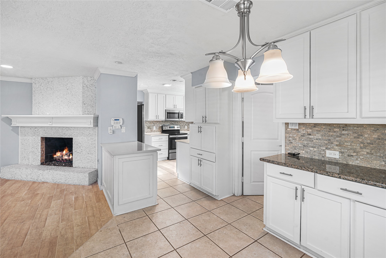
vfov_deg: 73.7
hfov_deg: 96.7
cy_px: 129
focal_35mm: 16
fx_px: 172
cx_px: 193
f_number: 8
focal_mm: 16
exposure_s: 2
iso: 100
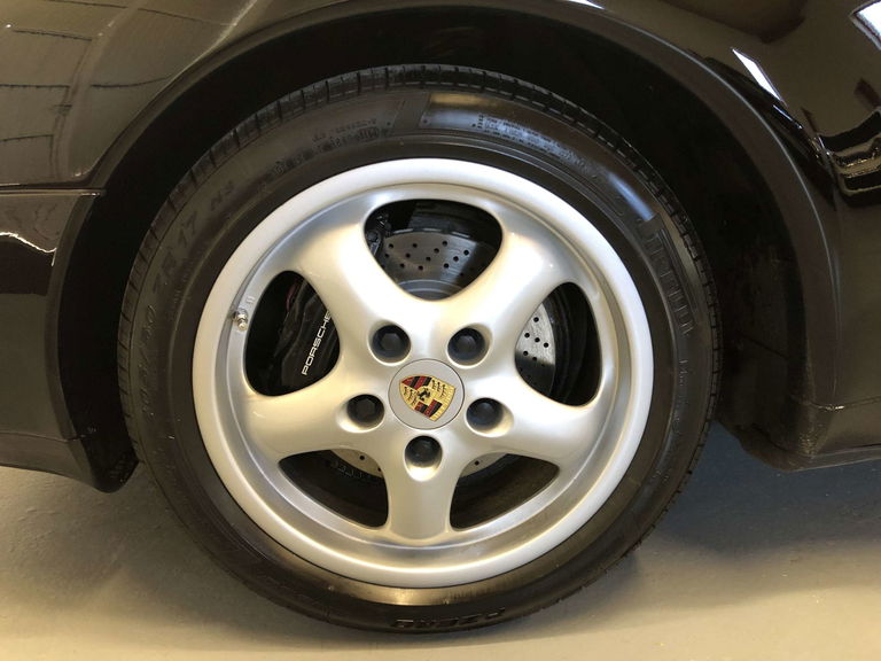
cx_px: 440
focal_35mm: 28
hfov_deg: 63.4
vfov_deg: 49.7
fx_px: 713
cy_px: 330
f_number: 1.8
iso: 100
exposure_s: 1/14
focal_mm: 3.99
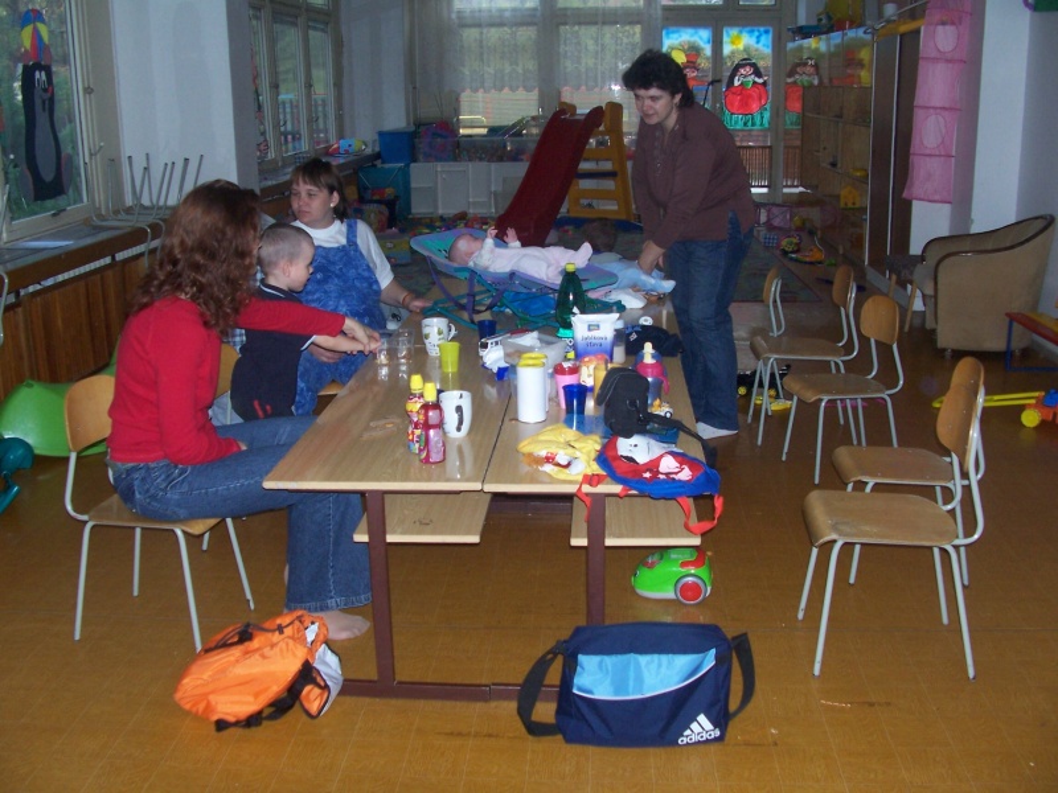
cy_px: 396
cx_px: 529
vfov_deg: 40.7
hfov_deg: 52.6
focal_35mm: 35
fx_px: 1070
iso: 140
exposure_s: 1/60
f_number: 2.8
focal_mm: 6
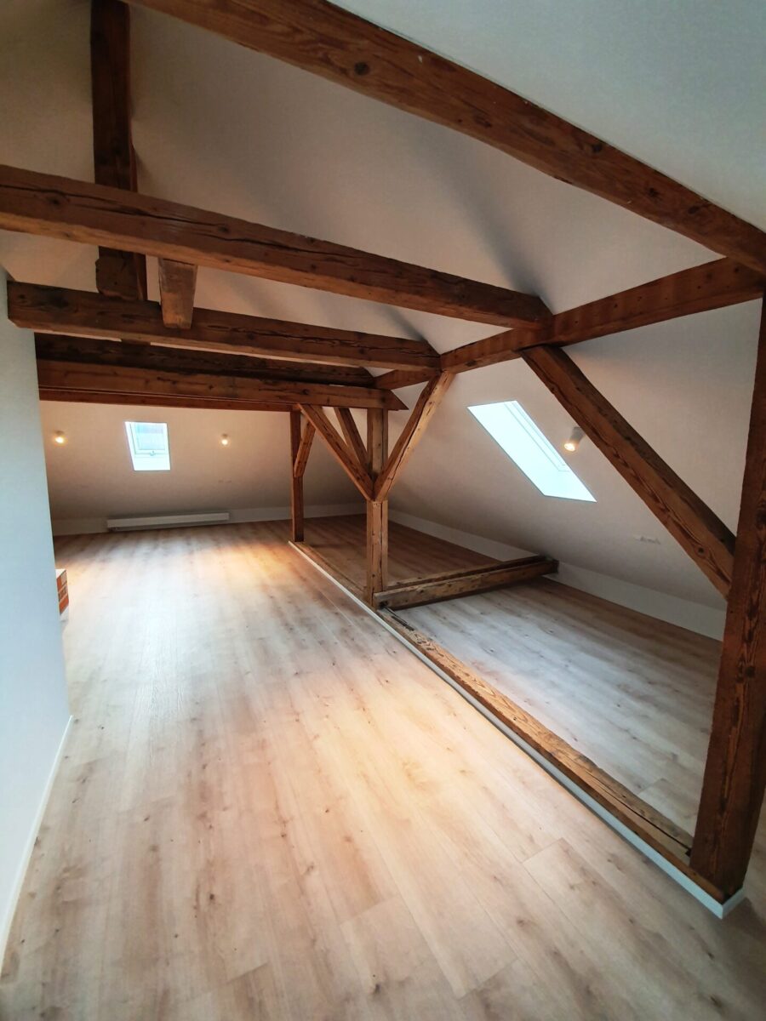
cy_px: 510
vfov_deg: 106.2
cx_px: 383
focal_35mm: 13
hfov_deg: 89.9
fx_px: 384
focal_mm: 1.8
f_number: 2.2
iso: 320
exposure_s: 1/50
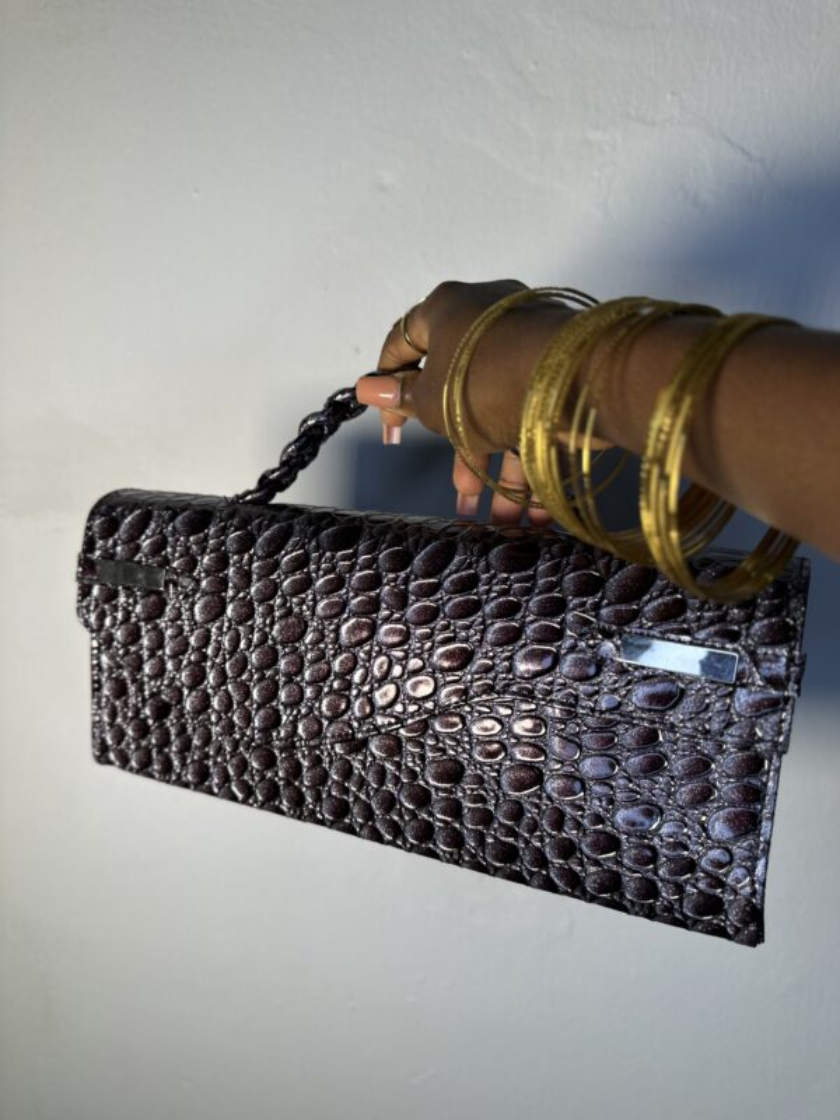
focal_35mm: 24
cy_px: 560
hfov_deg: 56.8
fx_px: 777
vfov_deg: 71.6
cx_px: 420
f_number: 1.78
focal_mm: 6.86
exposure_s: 1/336
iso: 80
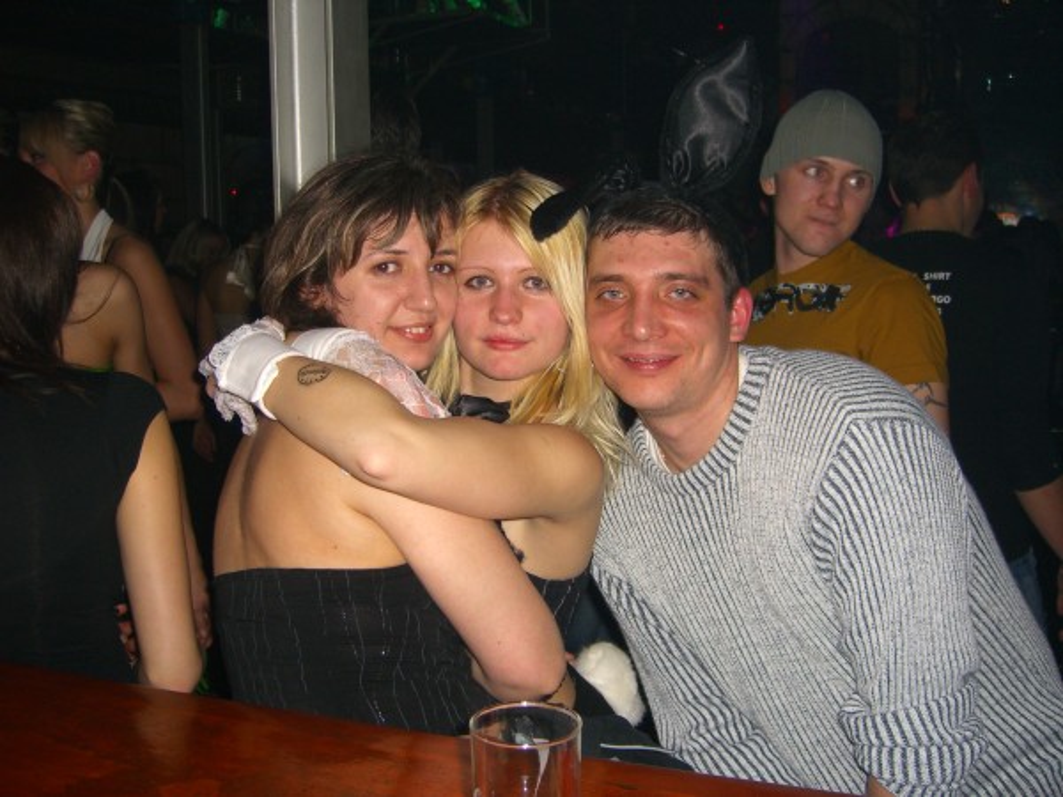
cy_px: 398
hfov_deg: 49.0
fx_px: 1167
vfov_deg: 37.7
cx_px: 532
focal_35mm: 38
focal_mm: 7.9
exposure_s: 1/60
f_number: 2.8
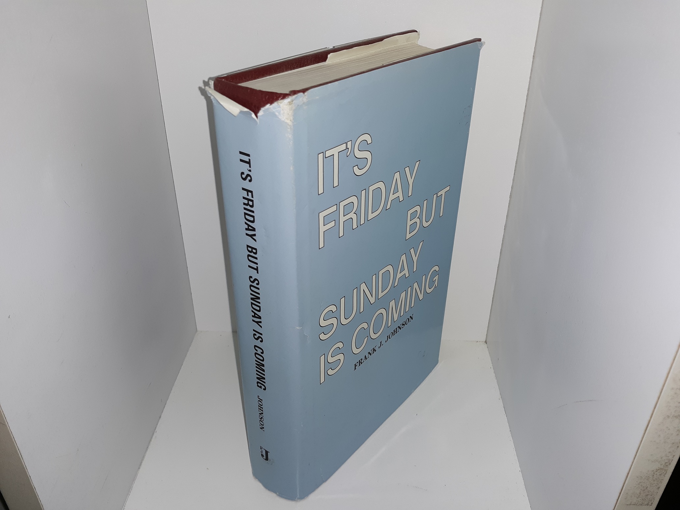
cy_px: 255
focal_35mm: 28
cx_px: 340
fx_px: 550
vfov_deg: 49.7
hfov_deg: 63.4
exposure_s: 1/147
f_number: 1.7
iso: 40
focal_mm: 3.7
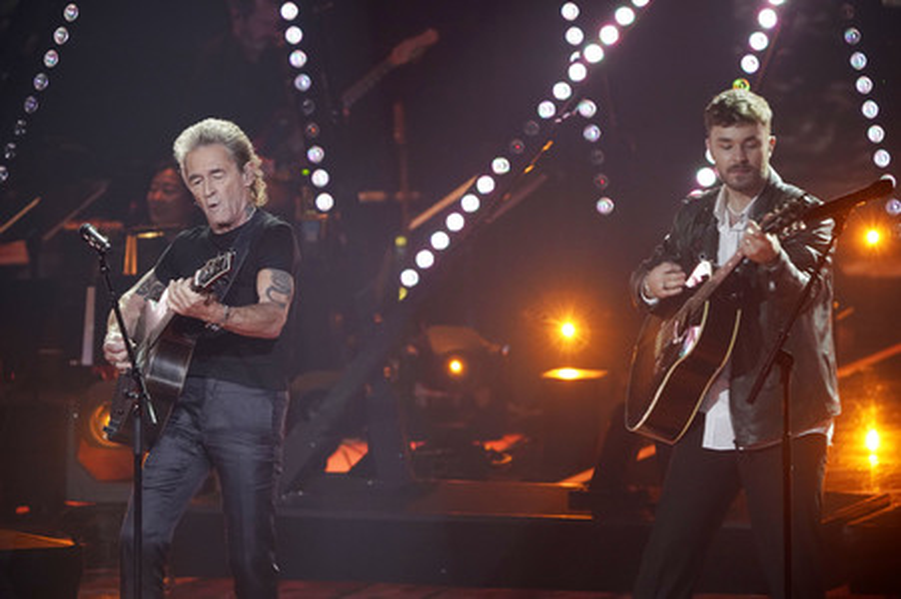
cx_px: 450
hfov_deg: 5.2
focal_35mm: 397
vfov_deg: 3.5
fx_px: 9928
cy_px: 300
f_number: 6.3
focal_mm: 397
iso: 4000
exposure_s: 1/160
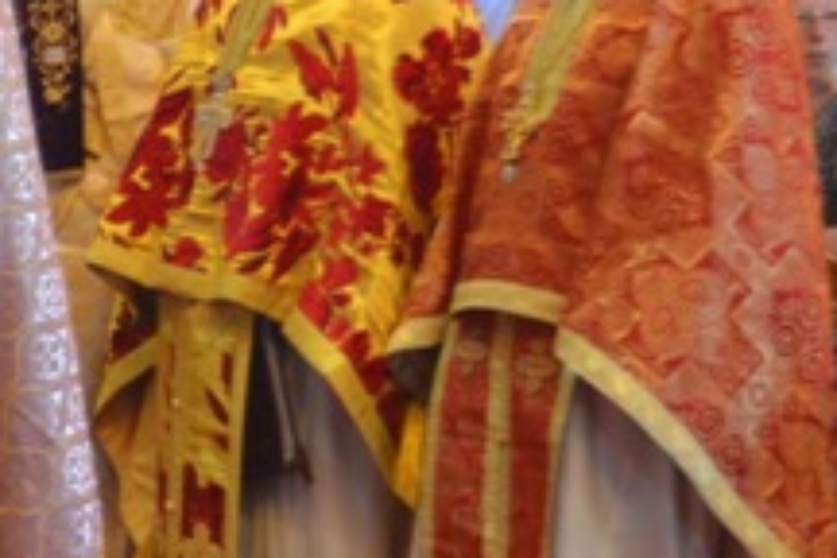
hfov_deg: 9.1
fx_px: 4952
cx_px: -760
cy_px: 244
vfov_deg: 6.4
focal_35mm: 213
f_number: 4.8
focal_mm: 32
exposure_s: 1/15
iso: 720
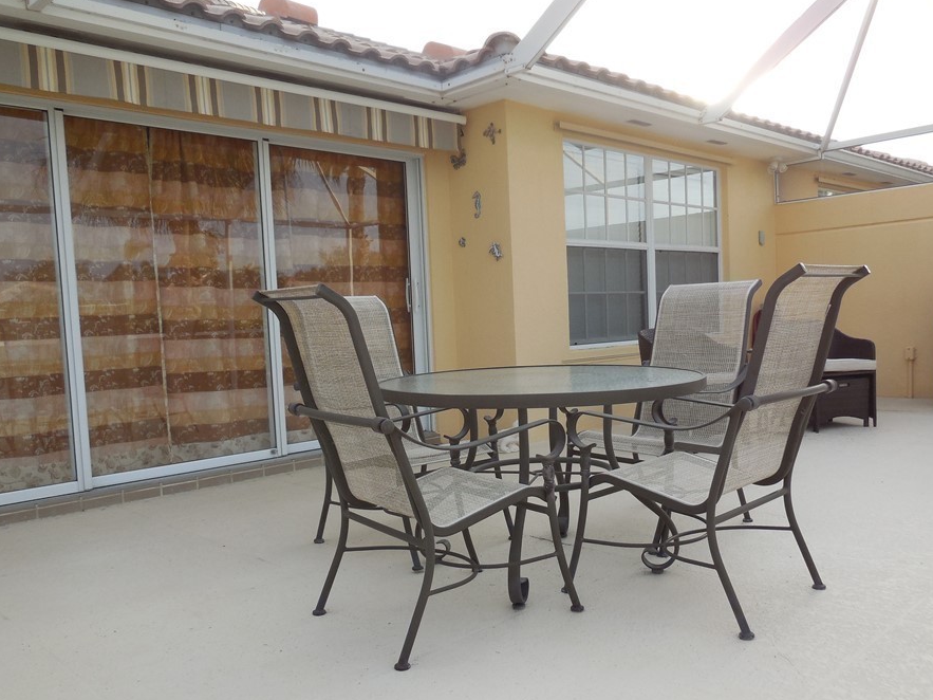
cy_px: 383
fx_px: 782
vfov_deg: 48.2
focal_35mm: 29
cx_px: 487
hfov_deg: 61.6
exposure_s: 1/320
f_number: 3.1
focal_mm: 4.5
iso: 125
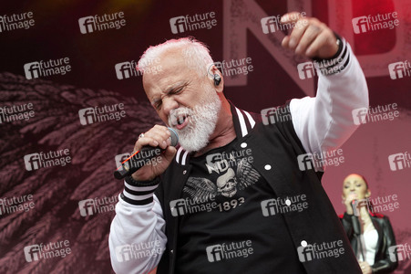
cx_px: 206
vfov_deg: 21.5
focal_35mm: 63
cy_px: 137
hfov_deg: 31.9
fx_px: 719
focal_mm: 63
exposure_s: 1/160
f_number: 5.6
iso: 1000
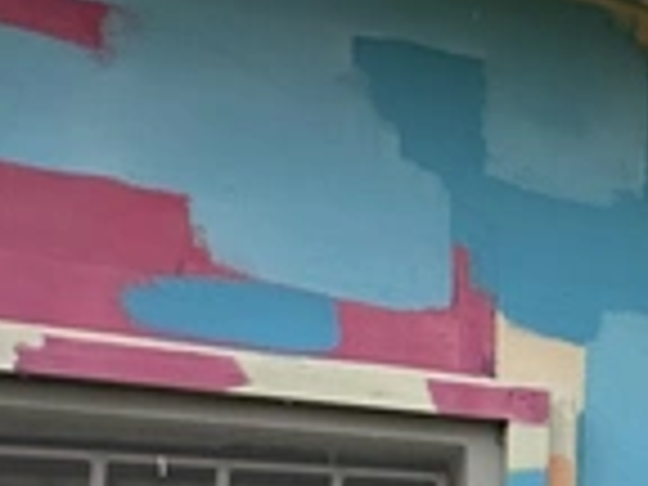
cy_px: 554
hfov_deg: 16.7
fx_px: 1179
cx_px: 1444
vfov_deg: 21.9
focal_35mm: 63
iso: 40
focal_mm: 2.22
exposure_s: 1/427
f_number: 2.2
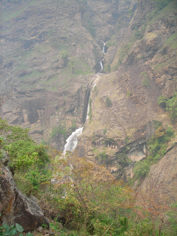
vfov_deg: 49.0
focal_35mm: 38
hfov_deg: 37.7
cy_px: 118
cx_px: 88
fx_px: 259
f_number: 3.2
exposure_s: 1/120
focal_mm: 6.3
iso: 50
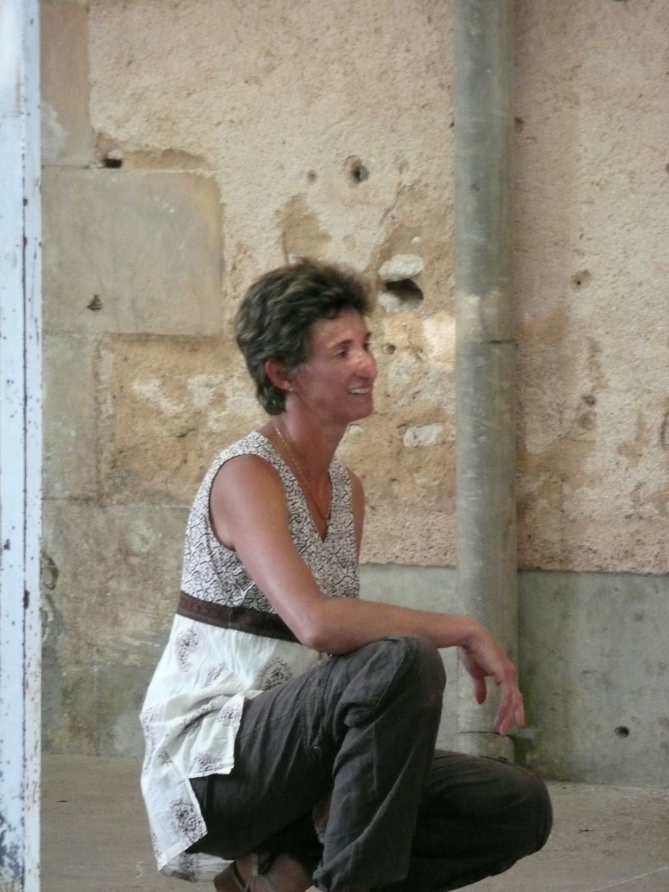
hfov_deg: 5.3
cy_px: 446
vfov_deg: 7.1
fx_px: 7215
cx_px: 334
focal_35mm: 280
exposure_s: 1/30
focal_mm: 46
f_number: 4.9
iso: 640
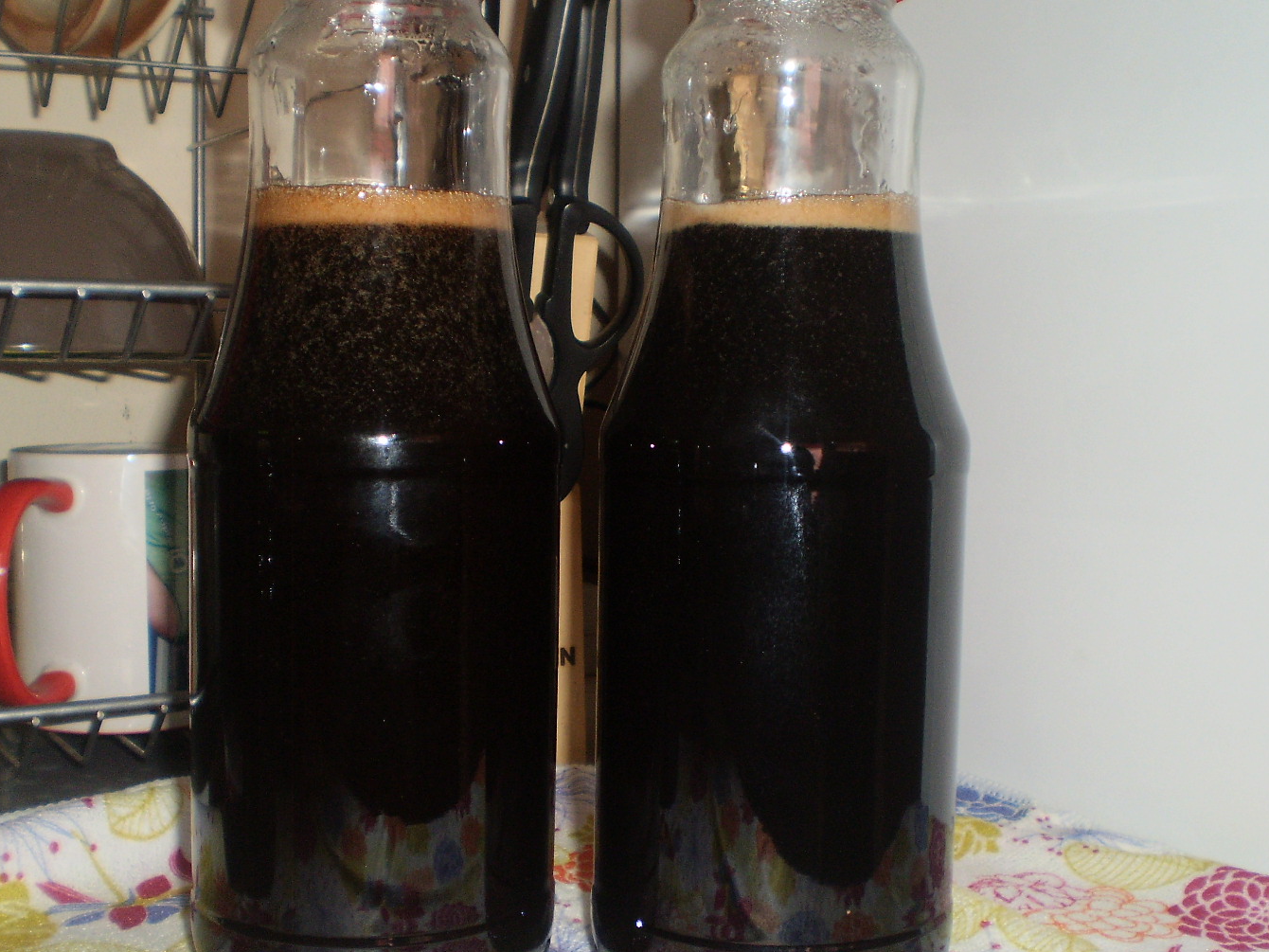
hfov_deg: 43.8
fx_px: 1576
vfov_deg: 33.6
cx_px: 643
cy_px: 500
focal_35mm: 43
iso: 125
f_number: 3.1
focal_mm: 6.3
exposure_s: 1/30
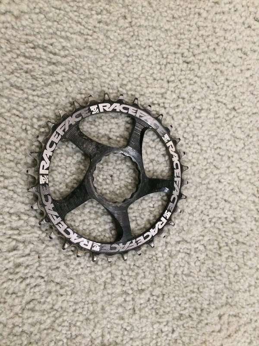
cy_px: 173
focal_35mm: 29
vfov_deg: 61.7
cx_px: 130
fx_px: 289
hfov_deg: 48.2
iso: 500
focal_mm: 4.15
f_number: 2.2
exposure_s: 1/15
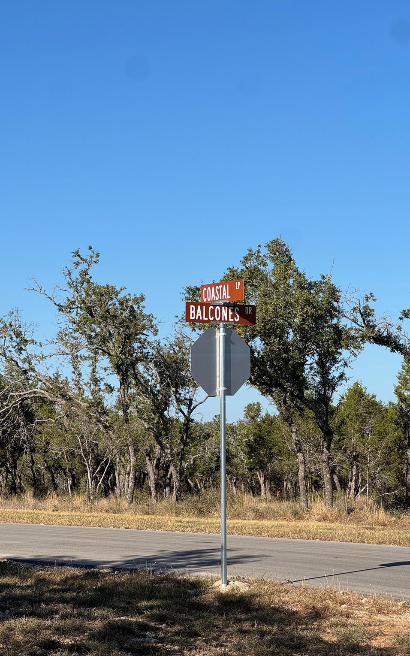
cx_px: 206
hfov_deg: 15.9
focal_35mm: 82
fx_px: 1466
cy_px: 329
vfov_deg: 25.2
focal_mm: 9
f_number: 2.8
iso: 25
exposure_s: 1/1179
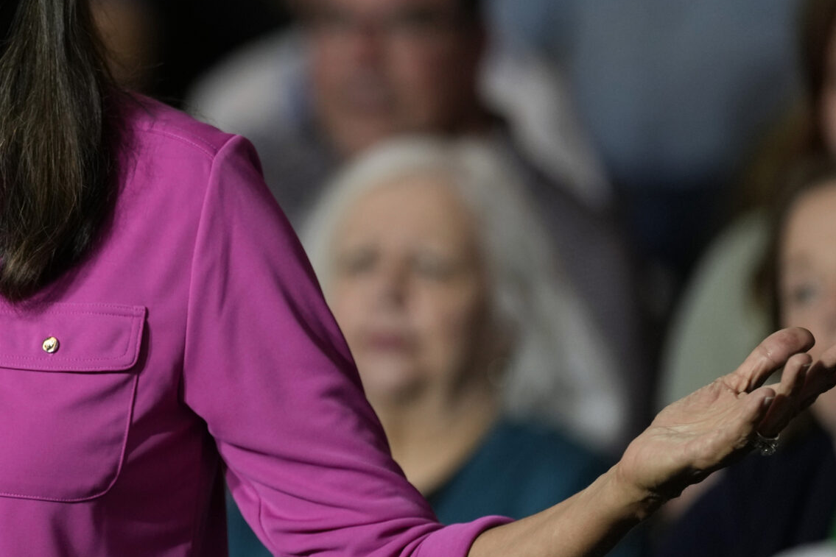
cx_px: 12
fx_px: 8802
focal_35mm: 379
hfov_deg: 5.4
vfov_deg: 3.6
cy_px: 223
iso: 1250
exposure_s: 1/500
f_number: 2.8
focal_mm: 168
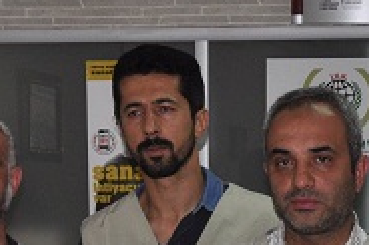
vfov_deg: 9.2
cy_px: 293
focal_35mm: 147
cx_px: 353
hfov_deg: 13.8
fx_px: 1504
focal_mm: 28
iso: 640
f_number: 6.3
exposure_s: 1/80
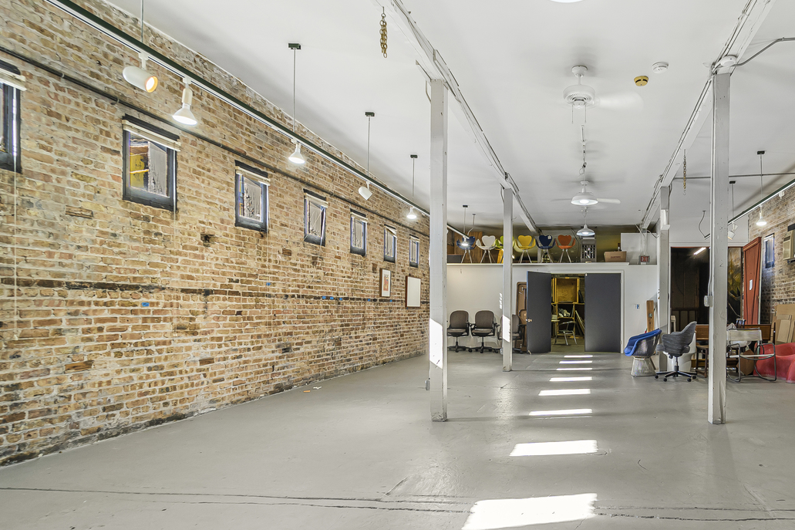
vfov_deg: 56.5
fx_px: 486
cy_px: 331
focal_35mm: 22
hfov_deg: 74.9
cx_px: 560
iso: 320
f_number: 9
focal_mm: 14
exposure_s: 1/15
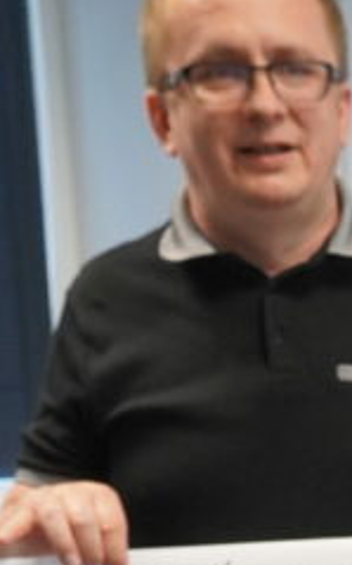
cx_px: 674
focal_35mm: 118
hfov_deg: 10.3
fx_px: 1814
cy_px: 808
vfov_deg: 16.4
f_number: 4
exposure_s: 1/160
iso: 1600
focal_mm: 18
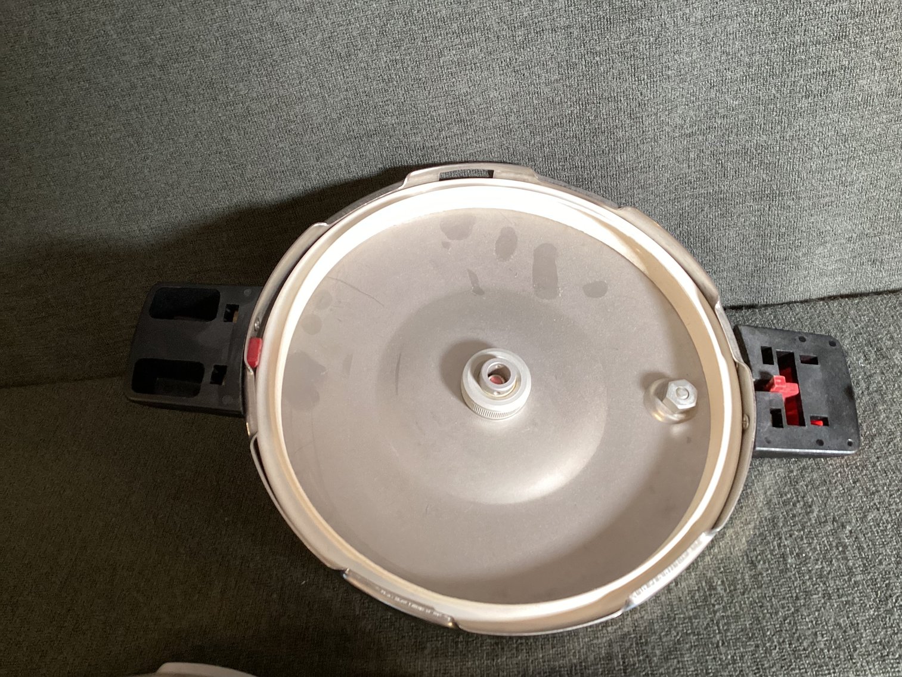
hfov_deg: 58.3
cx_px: 451
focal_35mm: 31
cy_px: 338
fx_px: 808
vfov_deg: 45.4
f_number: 2.4
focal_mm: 3.3
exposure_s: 1/50
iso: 160
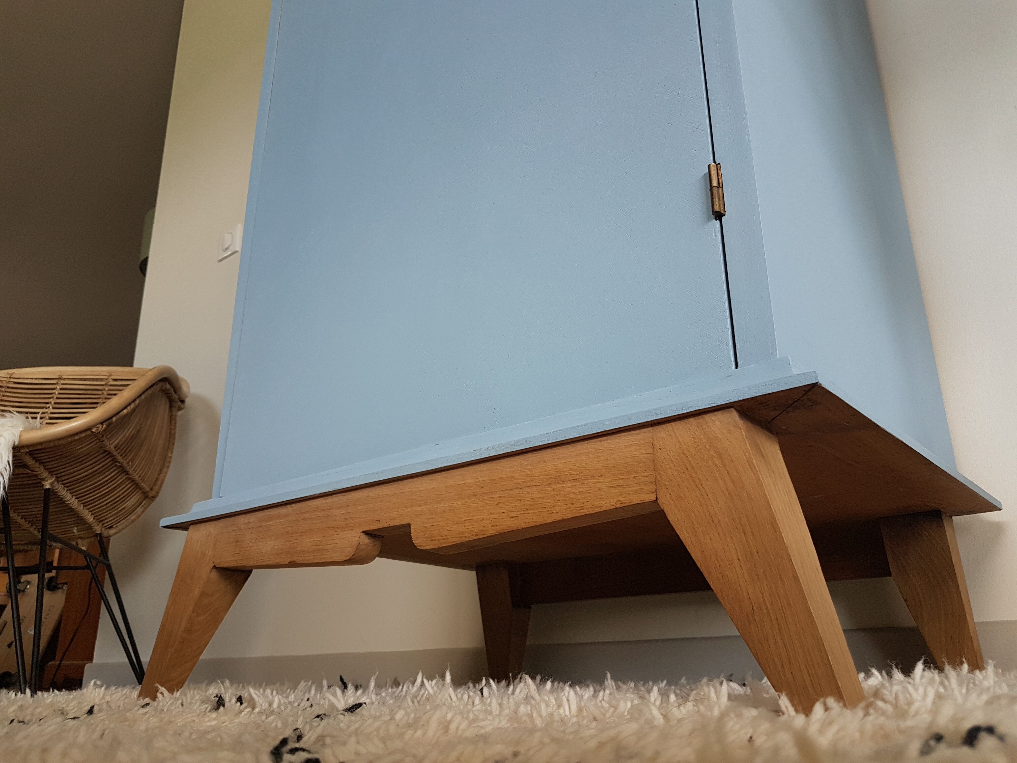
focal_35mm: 26
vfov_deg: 53.1
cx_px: 508
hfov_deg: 67.3
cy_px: 382
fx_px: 764
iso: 64
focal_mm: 4.2
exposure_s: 1/100
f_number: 1.7
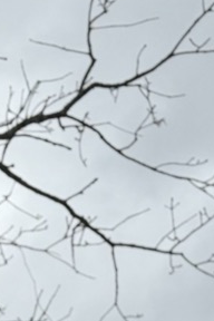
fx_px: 1855
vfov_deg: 9.7
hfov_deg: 6.4
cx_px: -246
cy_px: 402
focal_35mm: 208
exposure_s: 1/4587
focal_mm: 6.76
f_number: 1.78
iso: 80
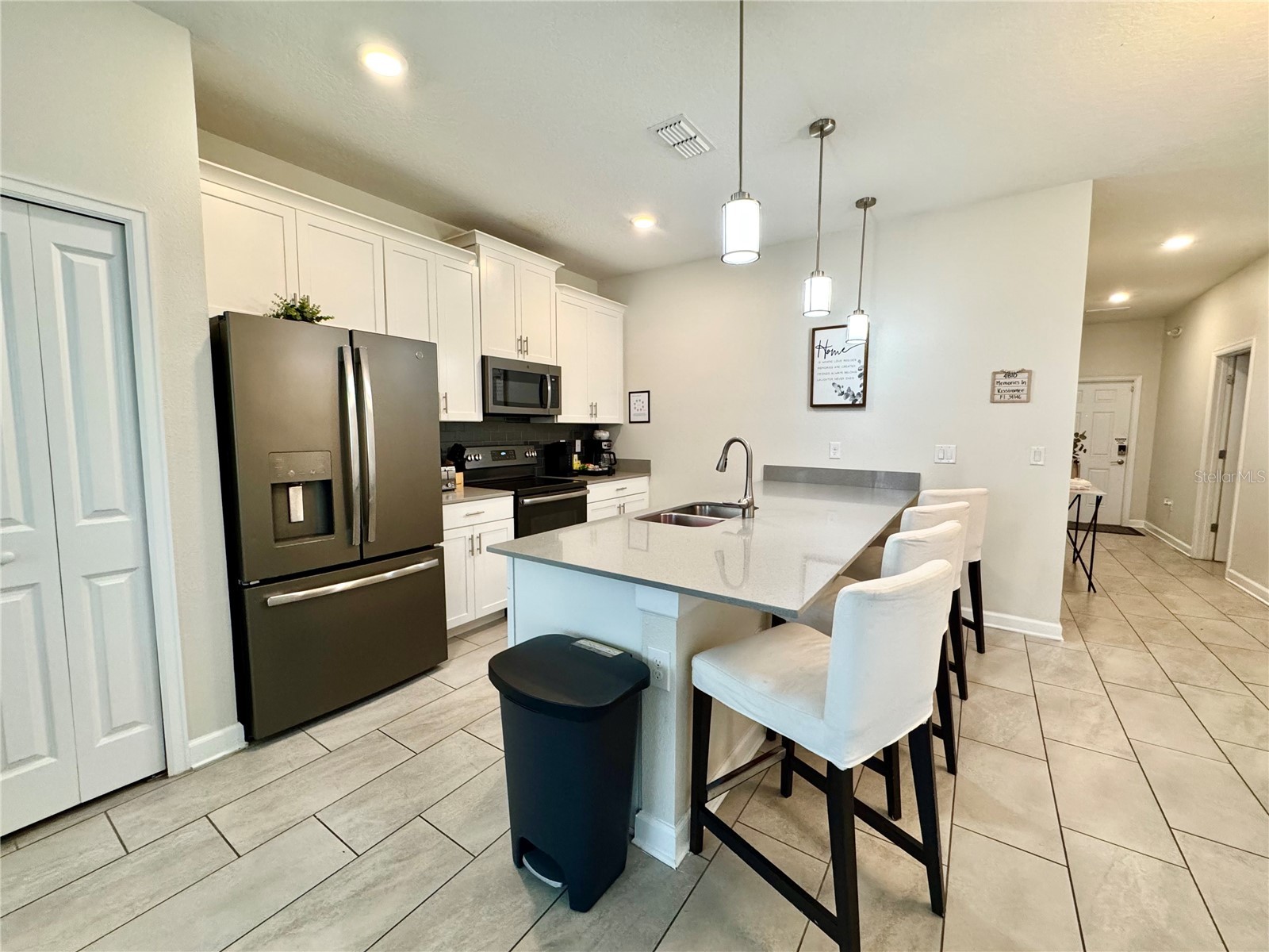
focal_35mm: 14
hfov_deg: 102.1
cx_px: 634
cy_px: 476
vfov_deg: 85.7
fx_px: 513
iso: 250
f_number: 2.2
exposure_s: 1/120
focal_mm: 2.22
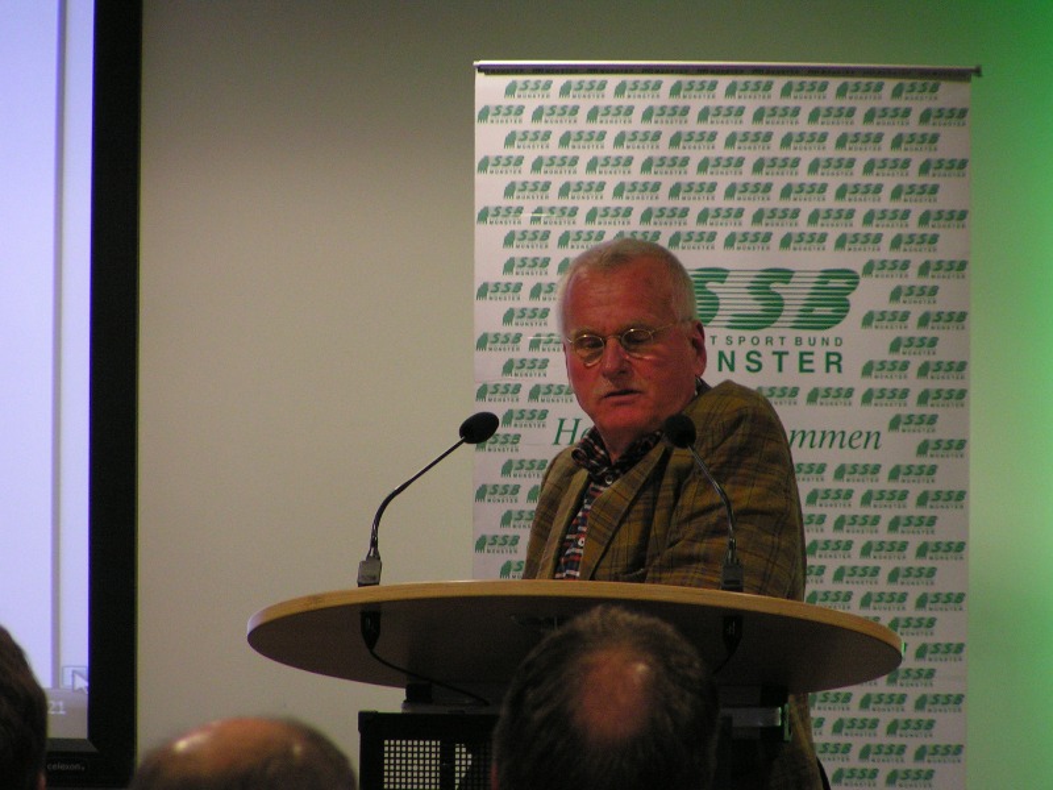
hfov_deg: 6.7
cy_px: 395
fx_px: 9035
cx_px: 526
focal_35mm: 297
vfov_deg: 5.0
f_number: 3.5
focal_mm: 45.4
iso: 200
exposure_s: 1/40
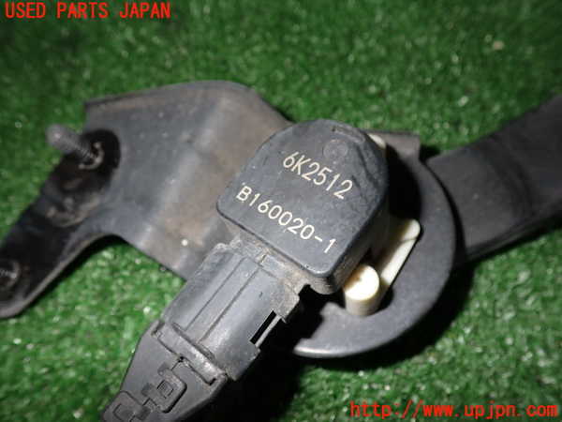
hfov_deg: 60.0
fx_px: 487
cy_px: 211
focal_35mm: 30
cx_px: 281
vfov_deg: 46.8
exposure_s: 1/30
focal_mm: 5.4
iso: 200
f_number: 6.3
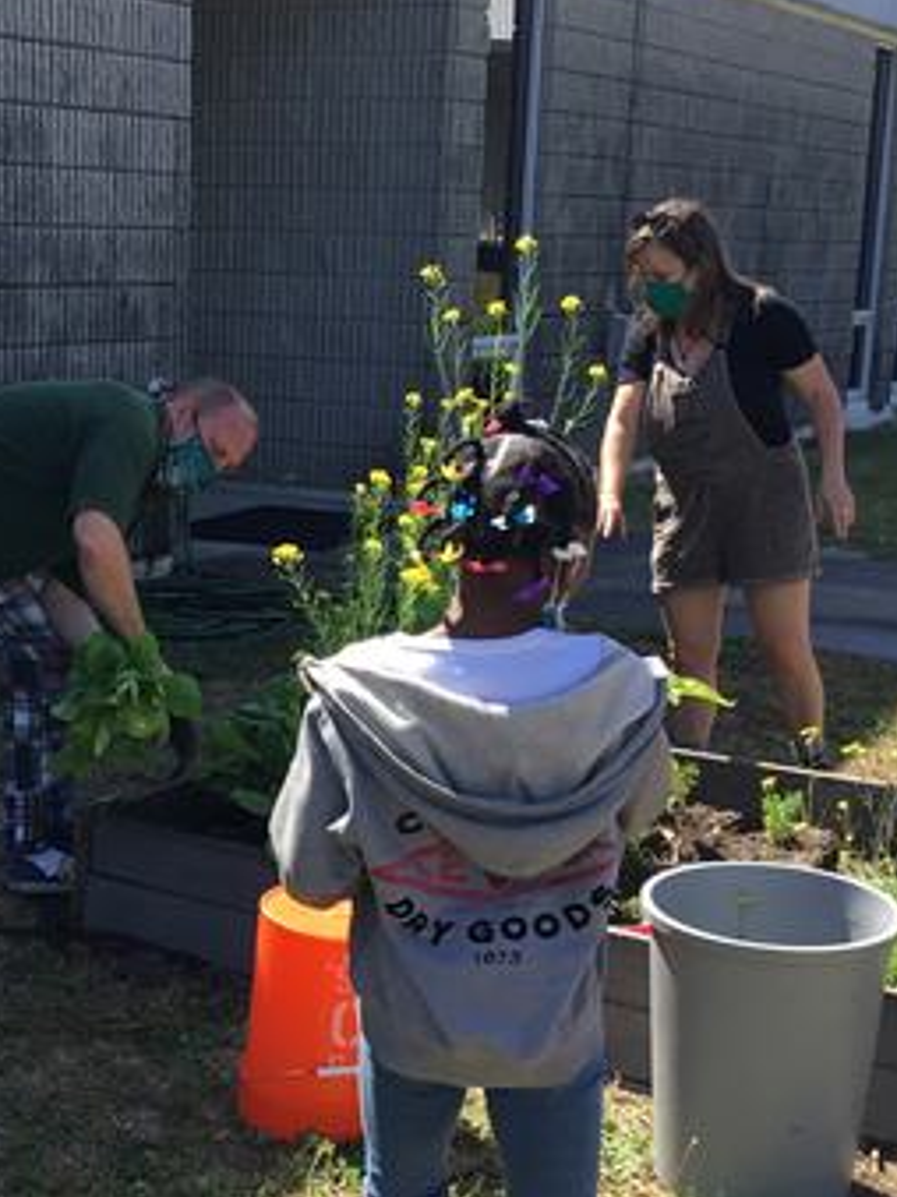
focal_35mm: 64
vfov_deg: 30.2
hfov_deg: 22.7
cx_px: 224
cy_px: 685
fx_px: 2213
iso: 25
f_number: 2.4
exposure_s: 1/440
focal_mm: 3.3
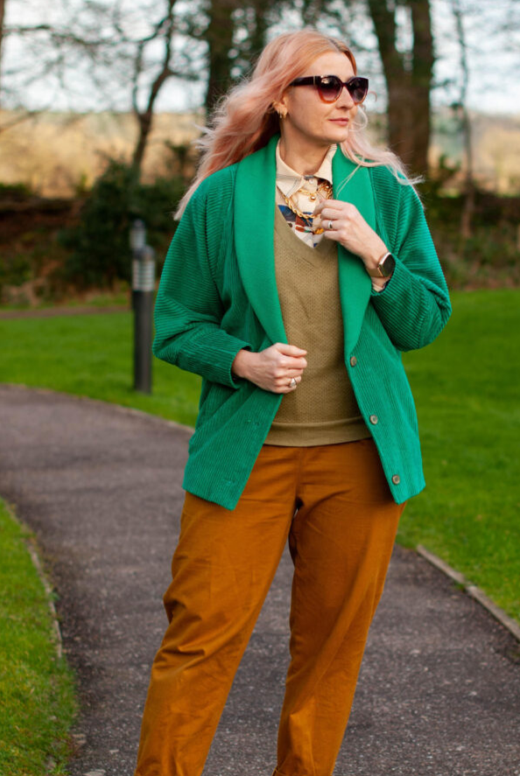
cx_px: 300
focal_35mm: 101
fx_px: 2181
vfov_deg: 20.2
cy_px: 456
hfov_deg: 13.6
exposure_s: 1/200
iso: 100
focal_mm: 50
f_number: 2.2
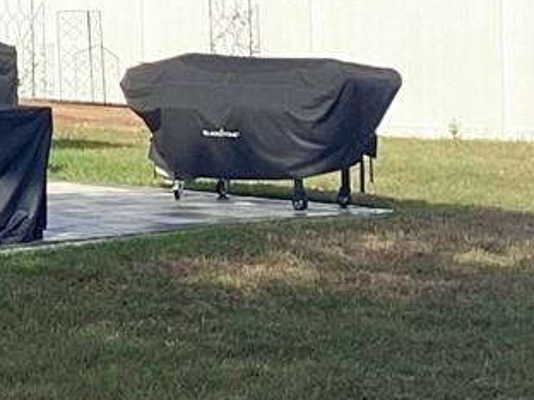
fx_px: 2453
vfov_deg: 9.2
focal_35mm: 159
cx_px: -799
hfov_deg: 10.5
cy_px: -89
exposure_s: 1/1404
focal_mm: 3.3
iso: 25
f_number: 2.4
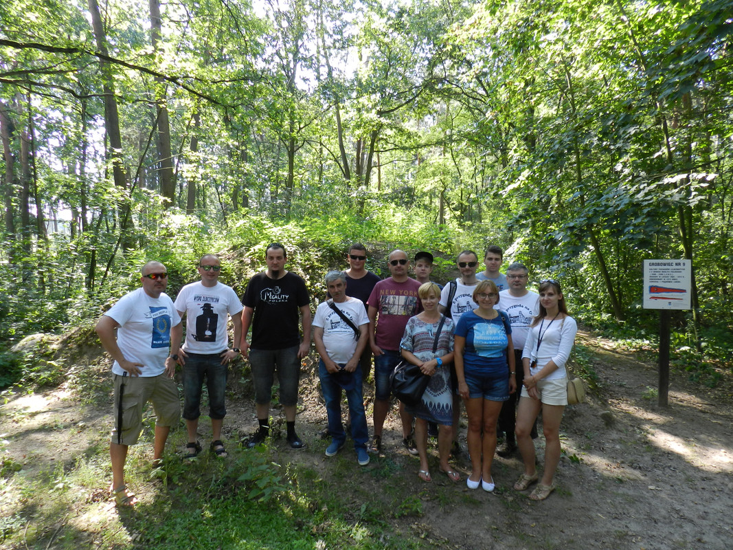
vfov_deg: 58.9
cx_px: 366
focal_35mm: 23
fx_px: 487
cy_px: 275
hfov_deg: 73.9
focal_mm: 4
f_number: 3.4
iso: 160
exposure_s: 1/80
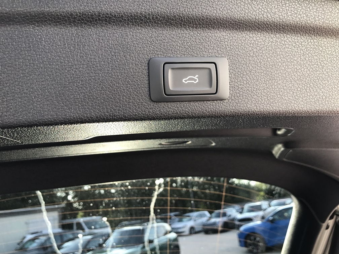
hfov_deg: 63.4
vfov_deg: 49.7
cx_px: 170
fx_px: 274
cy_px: 127
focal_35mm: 28
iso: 25
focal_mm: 3.99
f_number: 1.8
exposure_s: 1/90
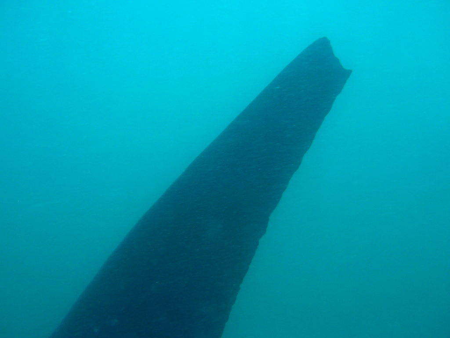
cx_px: 225
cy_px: 169
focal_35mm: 34
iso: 50
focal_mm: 5.7
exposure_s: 1/152
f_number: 4.9
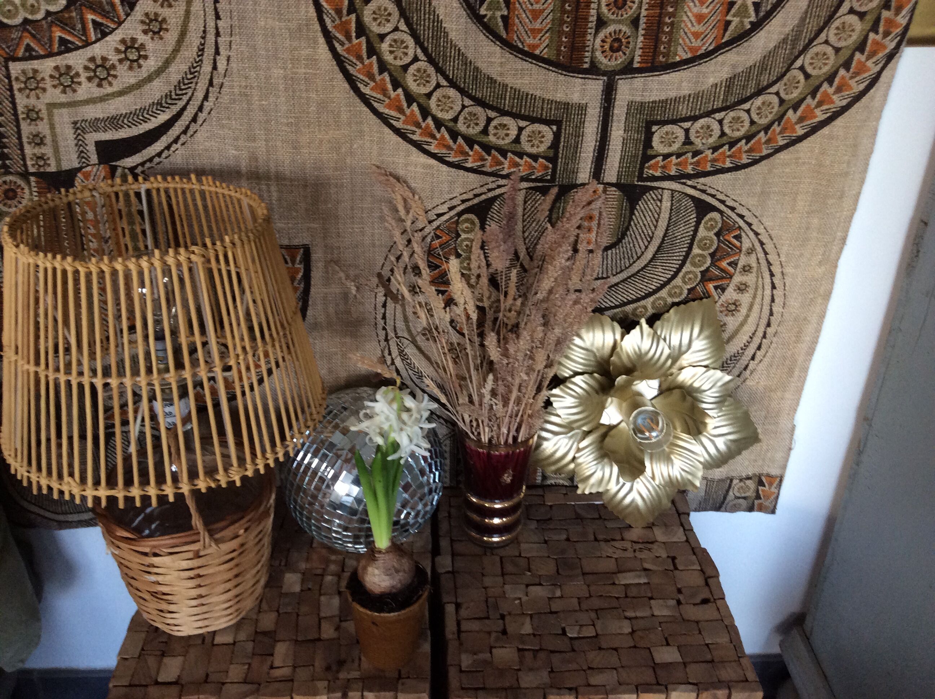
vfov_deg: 44.1
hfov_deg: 56.9
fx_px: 863
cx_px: 468
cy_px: 350
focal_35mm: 32
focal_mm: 3.3
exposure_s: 1/25
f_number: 2.4
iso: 100
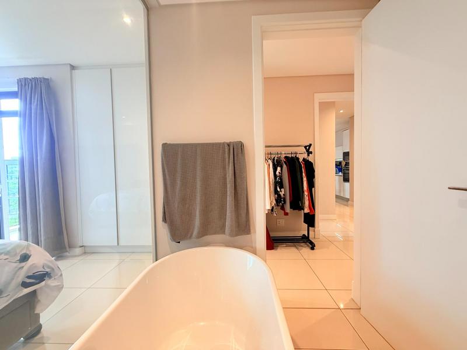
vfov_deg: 85.7
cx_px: 234
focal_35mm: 14
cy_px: 175
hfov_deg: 102.1
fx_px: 189
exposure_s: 1/50
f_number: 2.2
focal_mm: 2.22
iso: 200
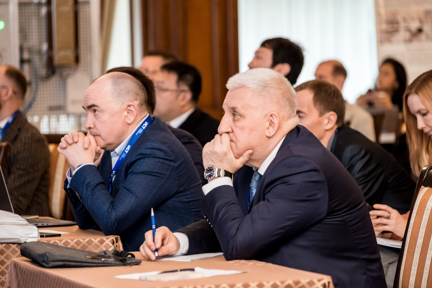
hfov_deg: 10.3
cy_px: 144
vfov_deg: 6.9
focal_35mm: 200
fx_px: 2400
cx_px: 216
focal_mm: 200
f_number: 5.6
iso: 1250
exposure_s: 1/160
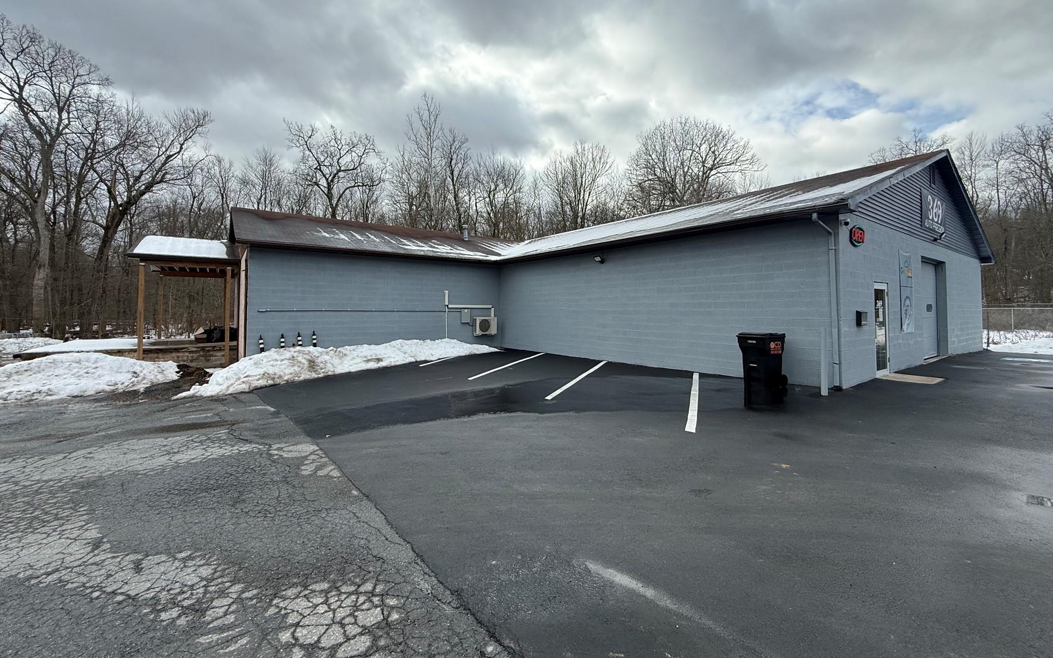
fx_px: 430
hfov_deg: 101.5
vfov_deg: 74.6
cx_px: 523
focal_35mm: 15
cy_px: 295
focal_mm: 2.22
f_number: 2.2
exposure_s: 1/1068
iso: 50
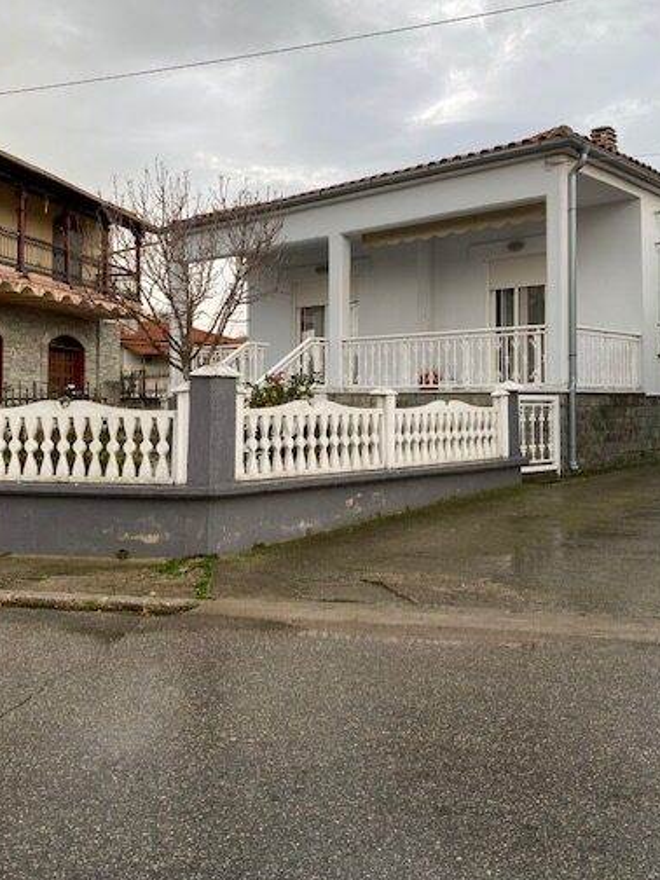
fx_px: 839
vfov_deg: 55.1
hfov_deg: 42.9
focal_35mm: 33
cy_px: 377
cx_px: 318
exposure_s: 1/273
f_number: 1.8
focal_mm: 4.25
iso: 32
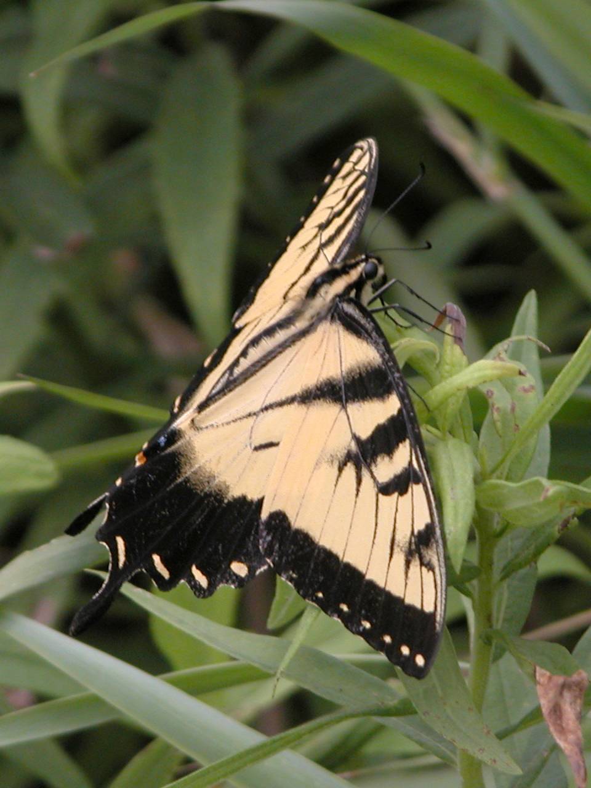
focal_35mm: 280
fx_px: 6374
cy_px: 394
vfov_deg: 7.1
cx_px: 296
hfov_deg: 5.3
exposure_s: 1/736
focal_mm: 71.2
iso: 100
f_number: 4.2
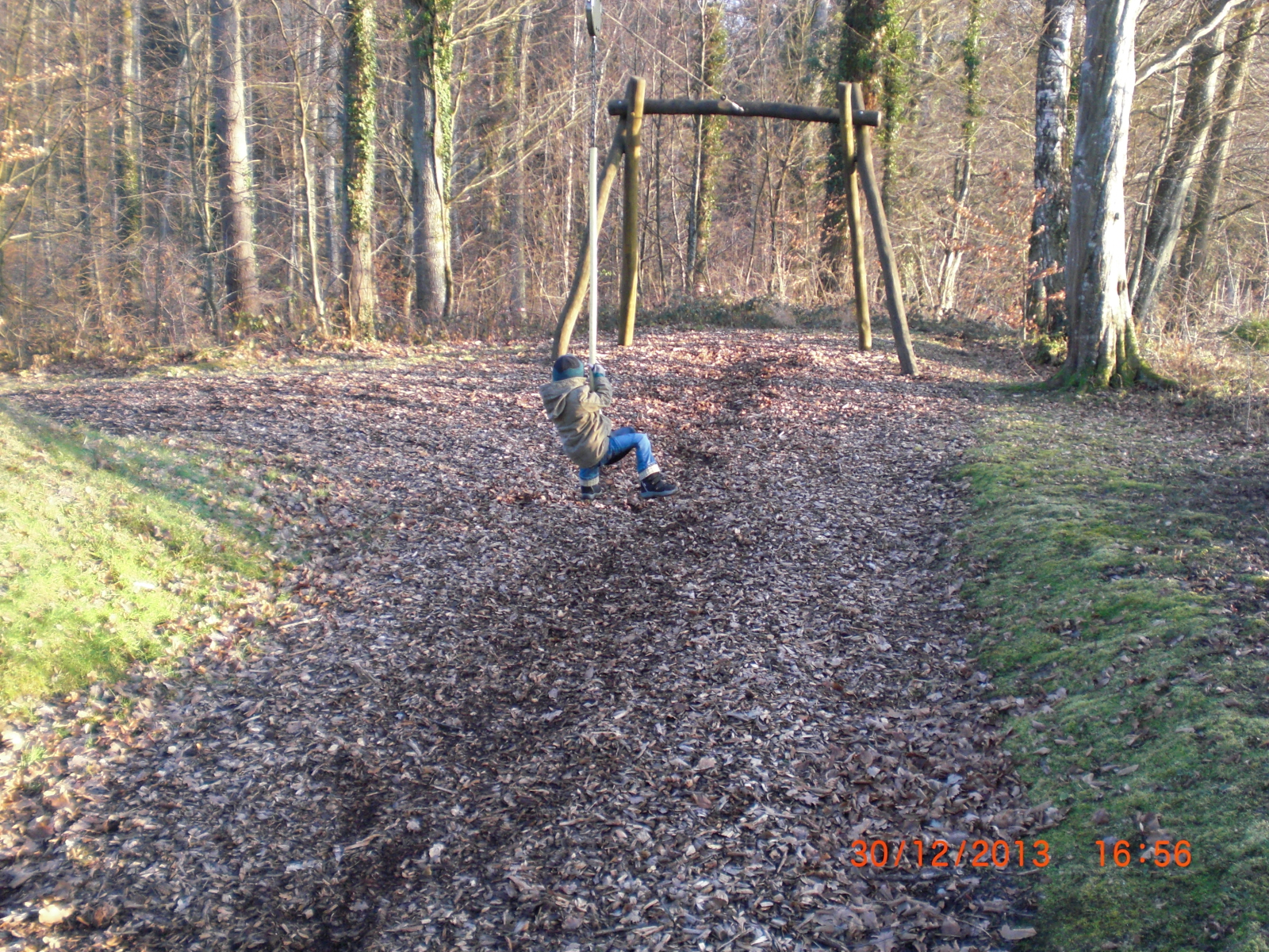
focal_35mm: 38
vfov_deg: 37.7
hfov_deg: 49.0
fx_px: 1393
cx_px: 634
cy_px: 476
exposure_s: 1/100
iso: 200
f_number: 3.1
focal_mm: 6.3
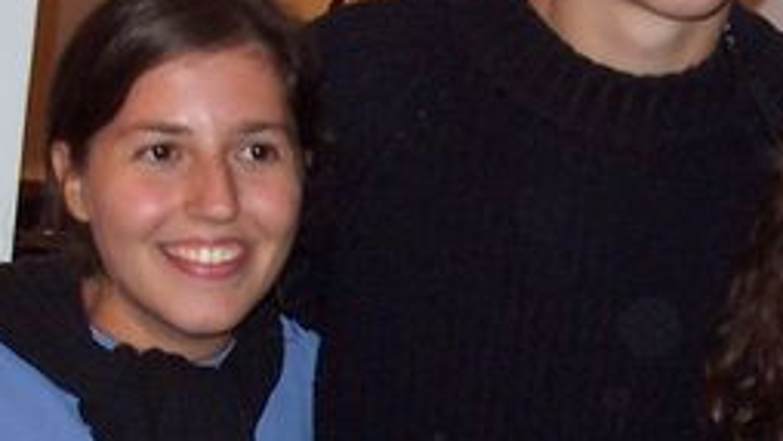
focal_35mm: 97
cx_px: 539
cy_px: 438
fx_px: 2014
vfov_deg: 12.3
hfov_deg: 21.9
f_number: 2.7
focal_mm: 5.6
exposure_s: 1/60
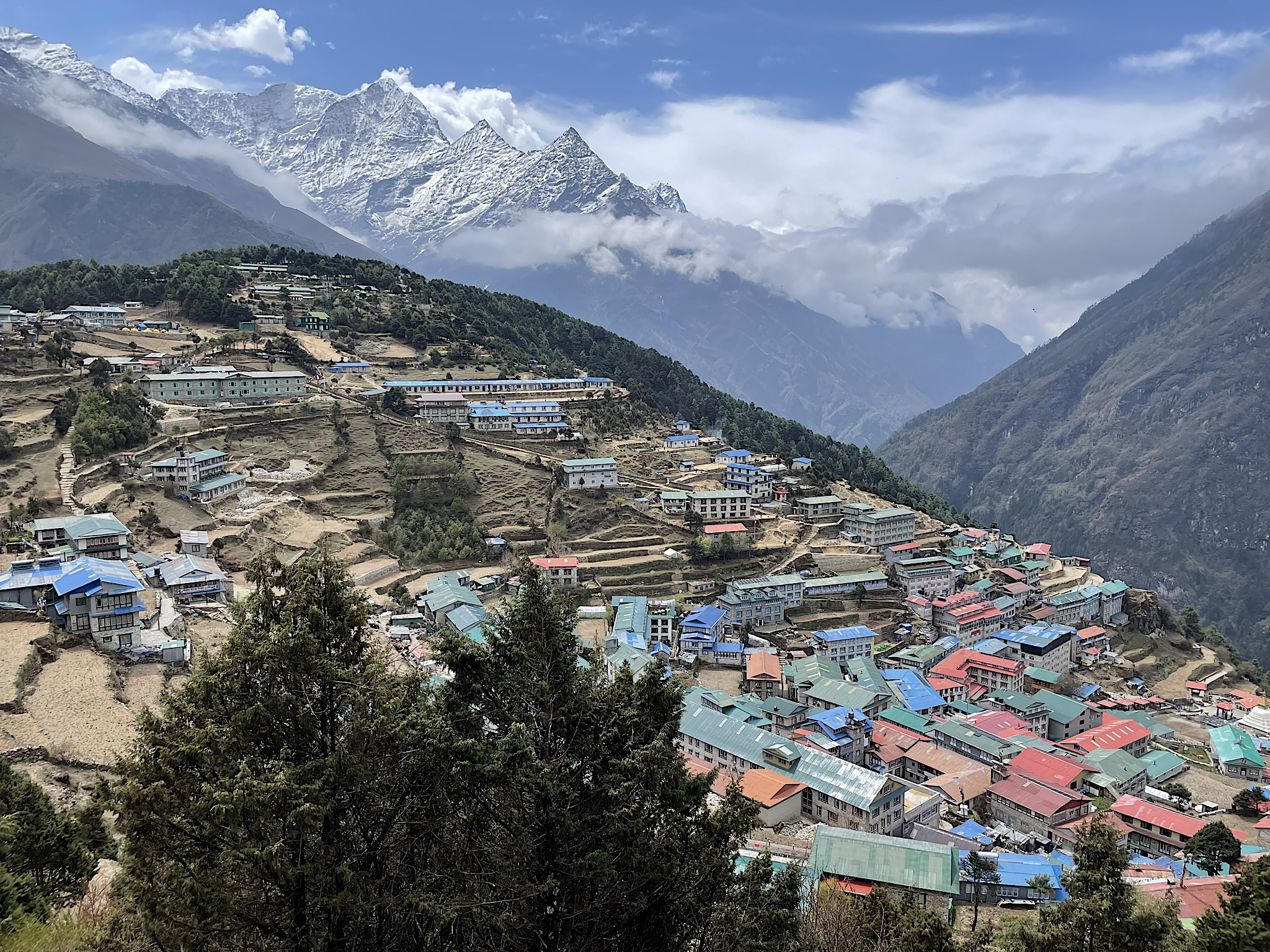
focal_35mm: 26
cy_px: 476
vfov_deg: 53.1
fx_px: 954
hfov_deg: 67.3
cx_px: 635
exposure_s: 1/4292
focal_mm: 4.2
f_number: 1.6
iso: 32
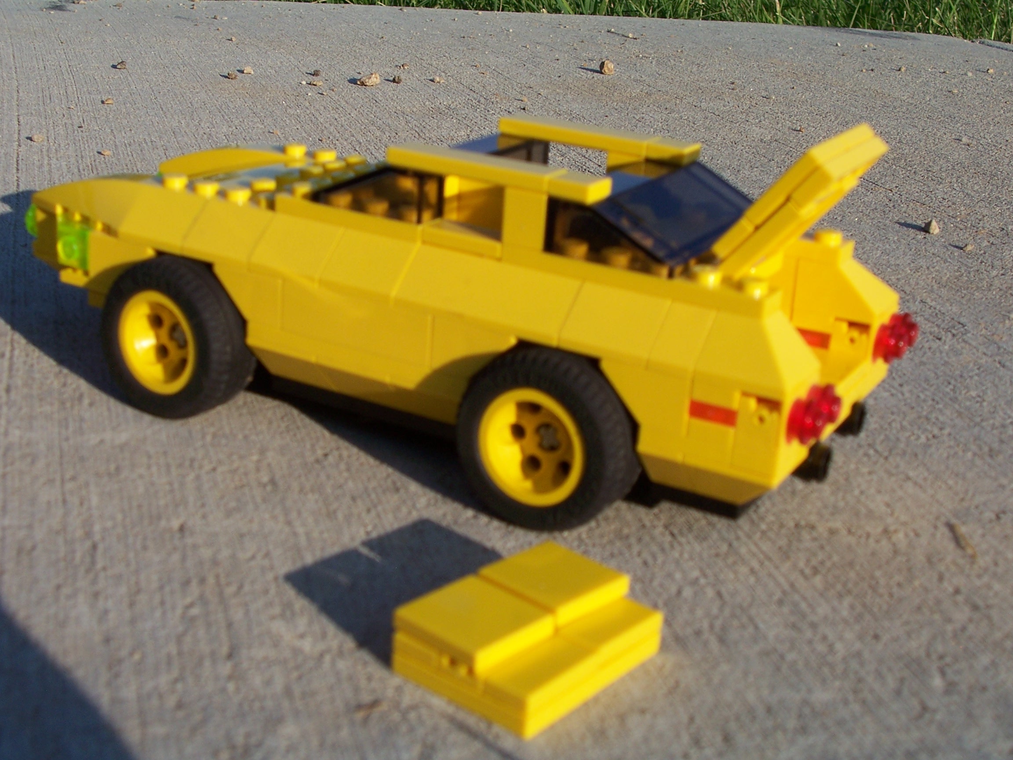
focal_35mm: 50
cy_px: 380
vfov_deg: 29.1
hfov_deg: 38.2
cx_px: 506
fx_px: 1463
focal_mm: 8.6
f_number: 4.8
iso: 80
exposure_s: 1/500
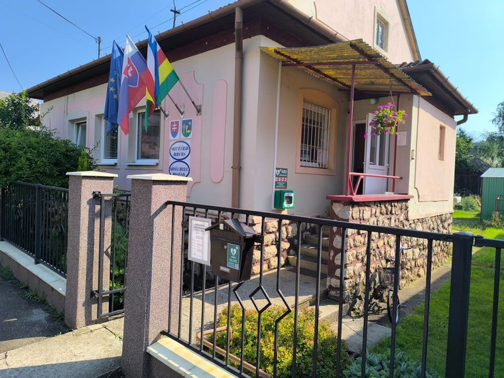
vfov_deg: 58.9
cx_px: 252
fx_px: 335
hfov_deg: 73.9
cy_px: 189
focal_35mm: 23
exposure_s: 1/813
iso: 50
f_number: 1.65
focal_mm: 6.14
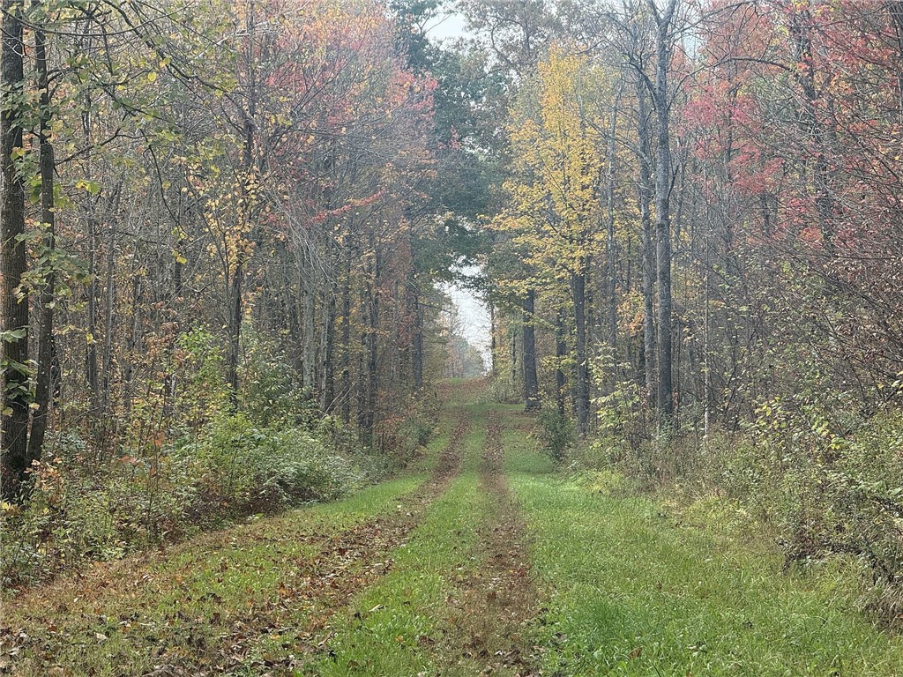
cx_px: 452
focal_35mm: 120
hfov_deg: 16.4
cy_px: 338
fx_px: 3130
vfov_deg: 12.3
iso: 50
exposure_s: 1/151
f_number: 2.8
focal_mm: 15.66
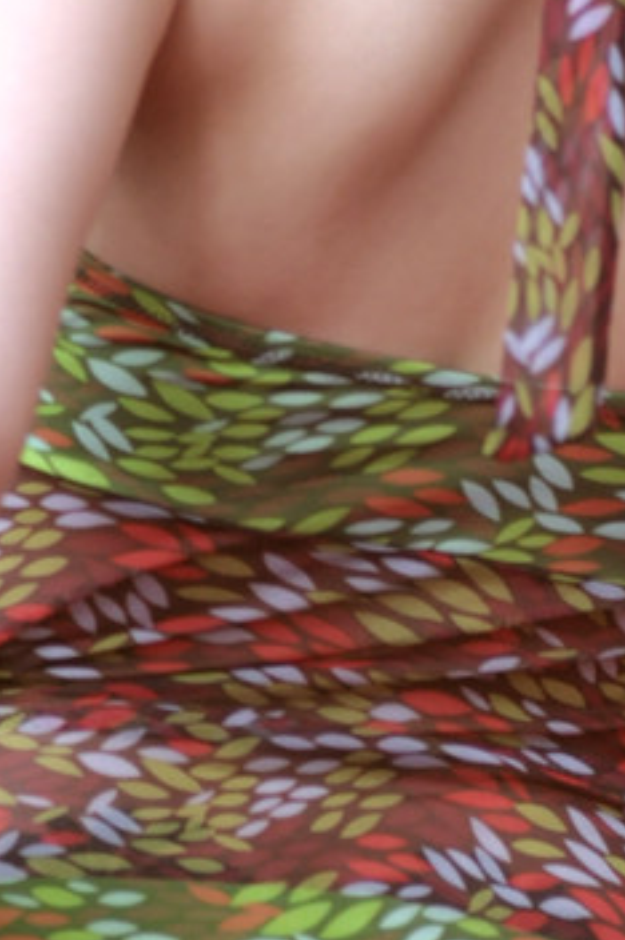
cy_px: -28
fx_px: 9027
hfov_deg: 4.0
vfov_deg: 5.9
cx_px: 275
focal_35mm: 346
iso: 800
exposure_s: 1/250
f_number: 2.8
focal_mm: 90
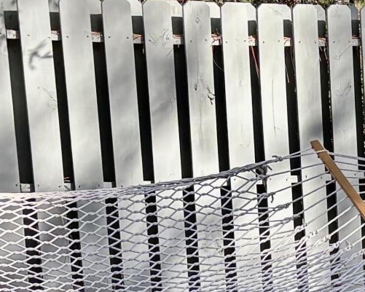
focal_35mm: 152
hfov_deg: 11.1
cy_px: 351
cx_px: 809
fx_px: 1642
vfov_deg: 10.0
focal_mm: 5.96
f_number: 1.6
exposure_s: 1/289
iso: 50
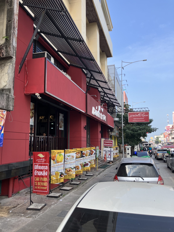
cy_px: 116
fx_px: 188
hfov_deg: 49.7
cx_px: 87
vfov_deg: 63.4
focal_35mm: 28
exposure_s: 1/796
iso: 32
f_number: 1.8
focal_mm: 3.99
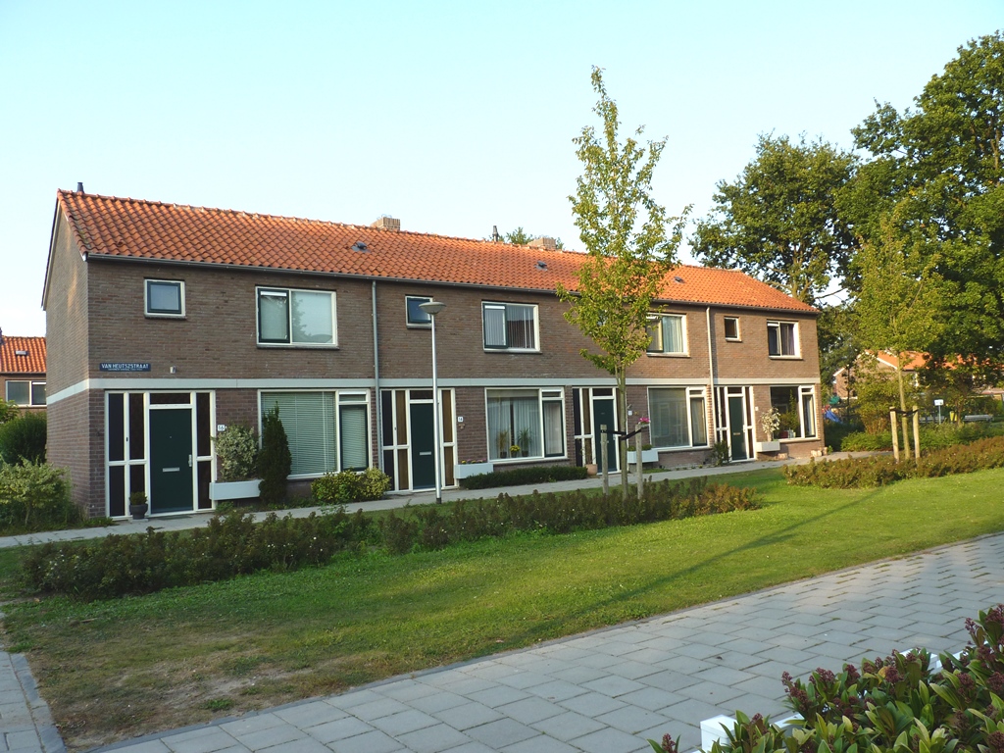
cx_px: 502
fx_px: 783
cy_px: 376
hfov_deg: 65.3
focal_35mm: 27
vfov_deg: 51.4
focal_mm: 4.8
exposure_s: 1/160
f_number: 4
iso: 80
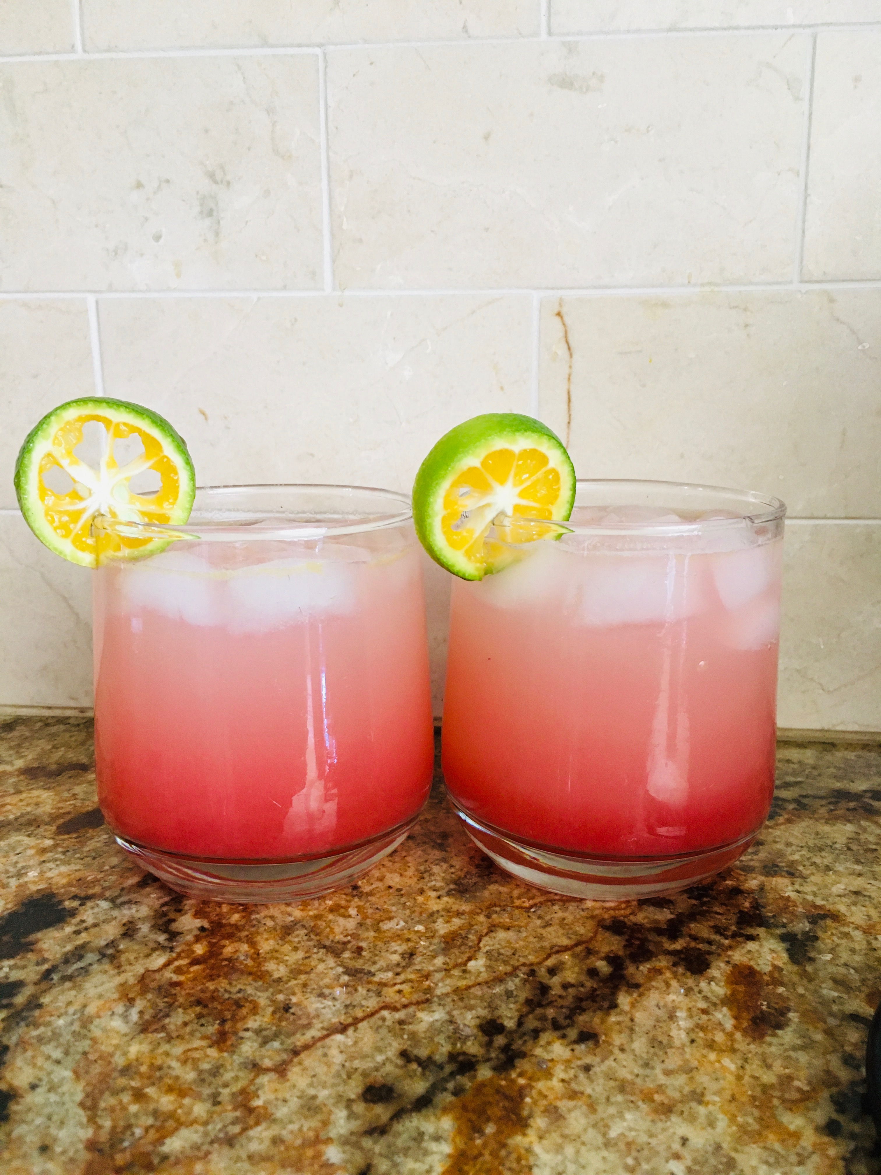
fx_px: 984
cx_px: 440
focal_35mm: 29
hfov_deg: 48.2
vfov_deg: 61.7
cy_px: 588
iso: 125
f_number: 2.2
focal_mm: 4.15
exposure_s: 1/30
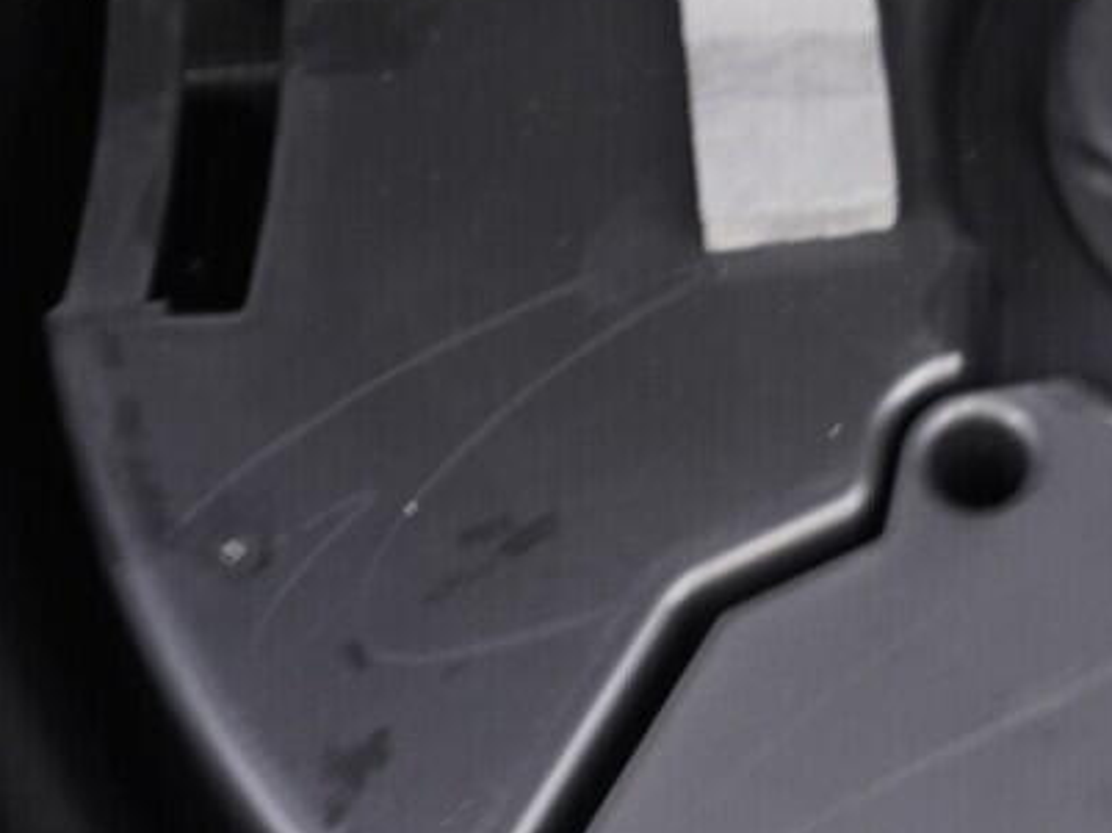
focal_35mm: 124
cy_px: 268
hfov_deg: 15.5
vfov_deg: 11.9
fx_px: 3981
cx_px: 1214
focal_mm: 24
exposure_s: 1/40
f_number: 2.8
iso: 800
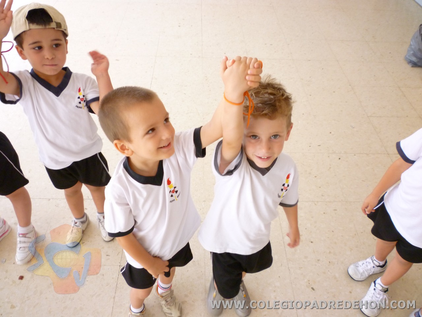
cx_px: 211
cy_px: 158
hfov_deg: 61.7
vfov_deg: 48.2
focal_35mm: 29
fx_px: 354
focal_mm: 5.2
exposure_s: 1/60
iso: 320
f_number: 3.3
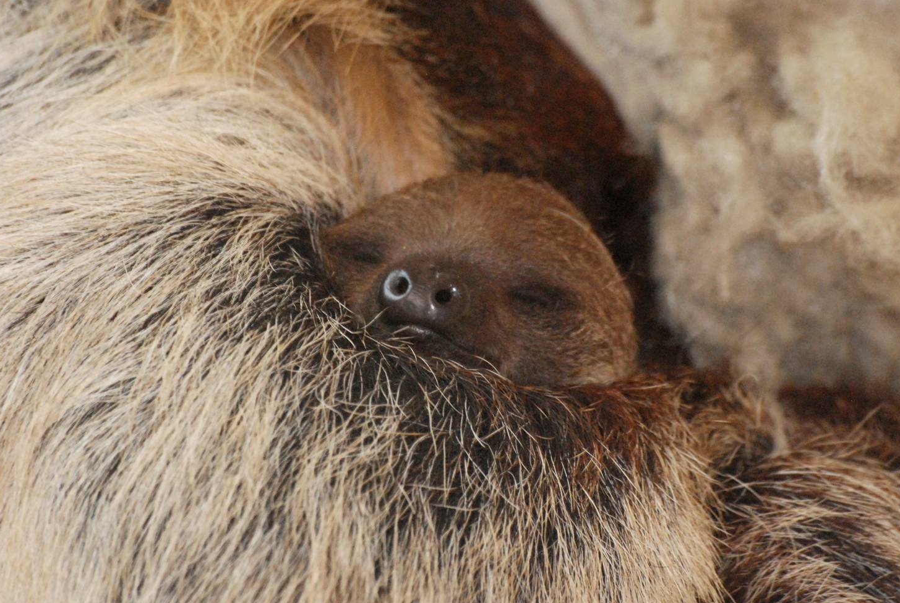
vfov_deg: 2.8
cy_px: 287
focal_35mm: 495
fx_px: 12390
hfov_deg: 4.2
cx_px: 471
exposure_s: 1/60
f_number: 5.6
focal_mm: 300
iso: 1600
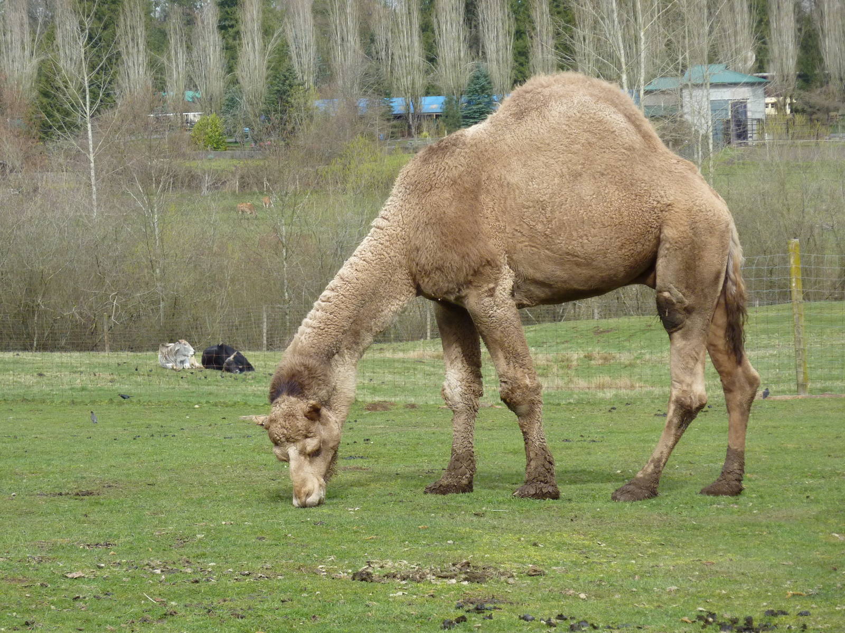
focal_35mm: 147
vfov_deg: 10.1
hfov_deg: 13.4
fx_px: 3588
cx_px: 422
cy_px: 316
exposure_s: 1/500
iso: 160
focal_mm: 24.1
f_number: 4.5
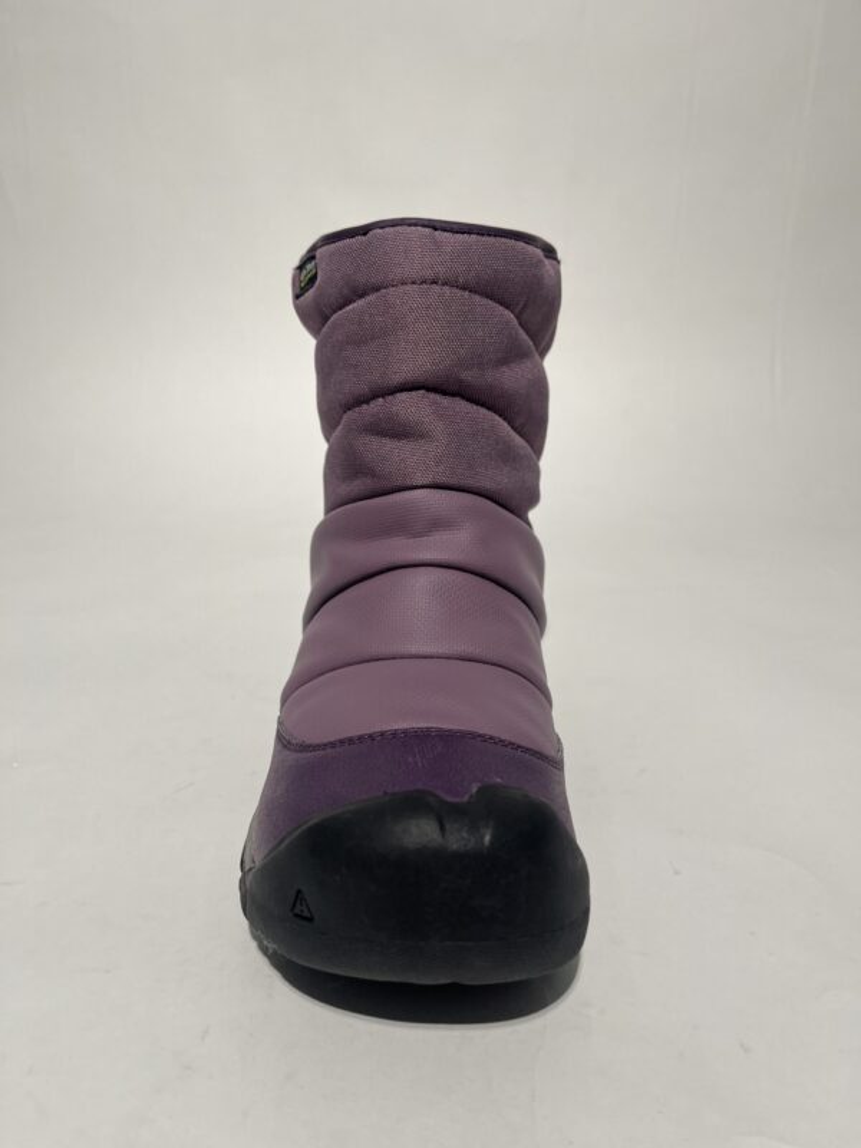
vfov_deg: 67.3
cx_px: 430
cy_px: 574
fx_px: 862
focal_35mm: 26
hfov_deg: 53.1
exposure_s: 1/478
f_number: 1.6
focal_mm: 5.1
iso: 50
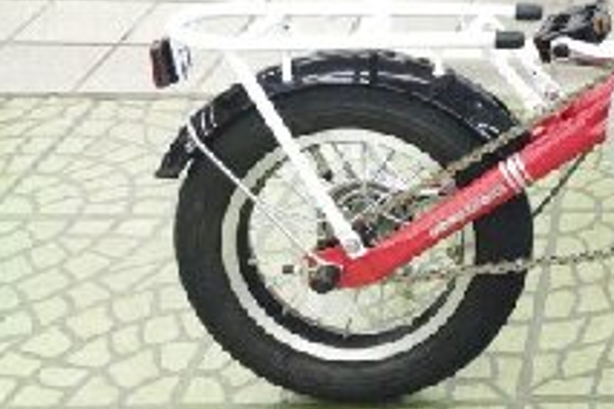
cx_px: 859
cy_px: -118
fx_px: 1347
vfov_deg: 16.4
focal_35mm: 79
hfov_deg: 22.2
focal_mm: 4.71
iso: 819
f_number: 1.79
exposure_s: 1/300
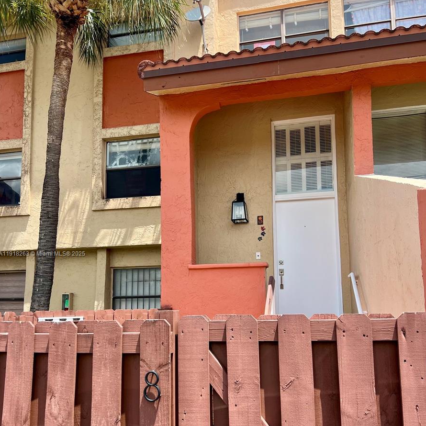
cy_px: 254
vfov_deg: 52.2
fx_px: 432
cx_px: 213
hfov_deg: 52.5
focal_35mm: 31
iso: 50
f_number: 1.5
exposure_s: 1/1724
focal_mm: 5.7
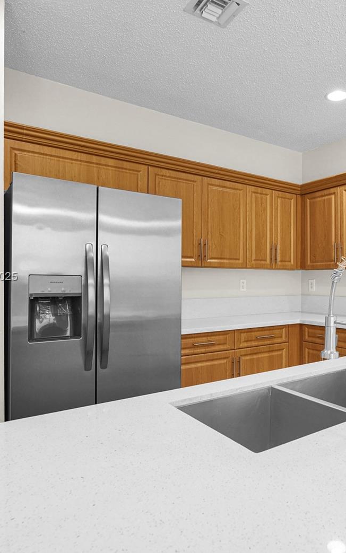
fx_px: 377
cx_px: 272
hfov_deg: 46.9
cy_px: 277
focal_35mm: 25
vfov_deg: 72.5
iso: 1000
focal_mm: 16
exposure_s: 1/30
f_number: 7.1
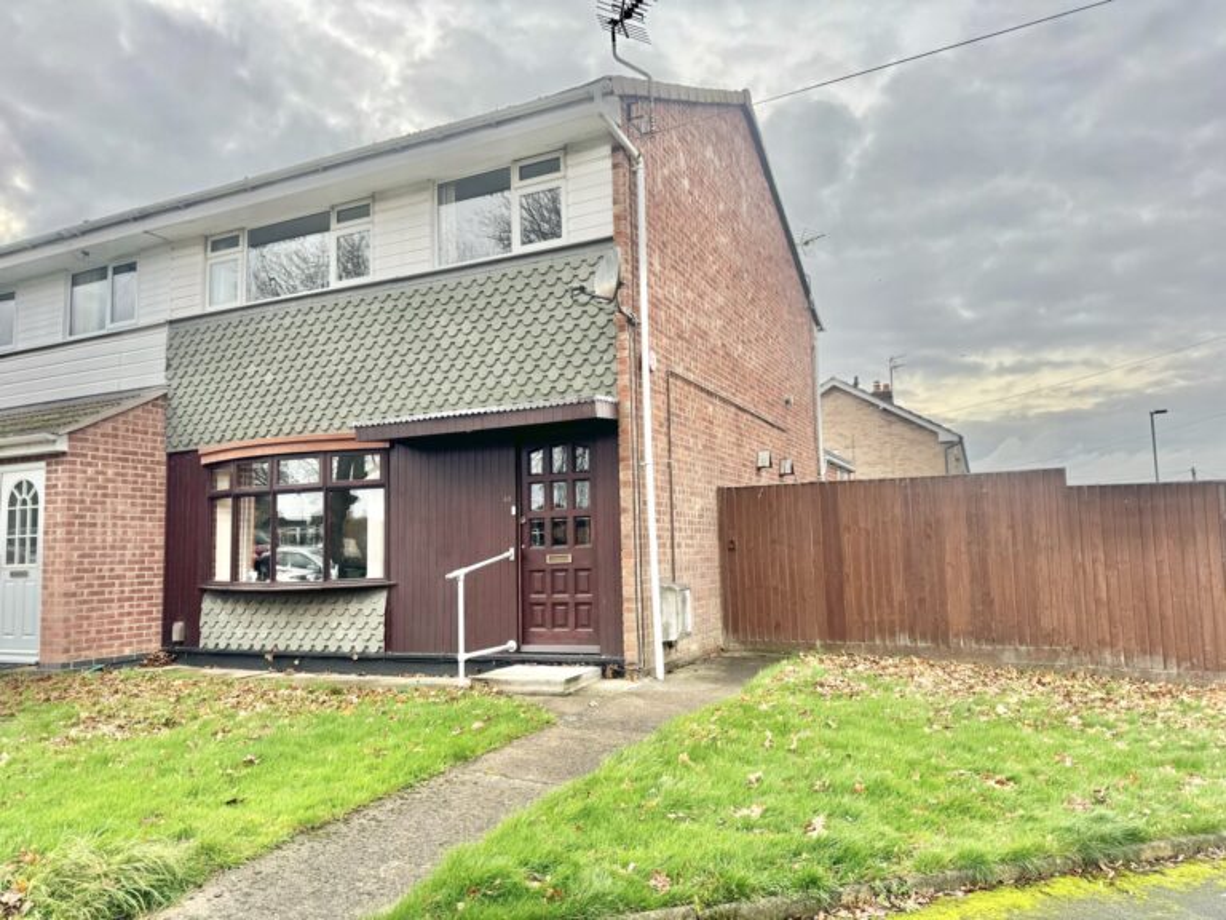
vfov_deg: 56.8
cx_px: 613
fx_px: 850
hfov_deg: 71.6
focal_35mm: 24
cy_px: 460
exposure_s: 1/756
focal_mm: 6.76
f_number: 1.78
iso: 80
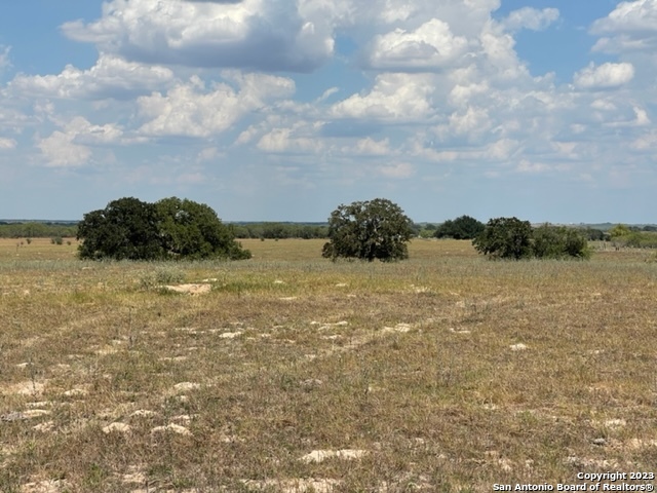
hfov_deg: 30.3
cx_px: 328
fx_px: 1215
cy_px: 246
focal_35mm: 64
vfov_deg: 22.9
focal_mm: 7.5
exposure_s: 1/2538
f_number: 2.2
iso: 20
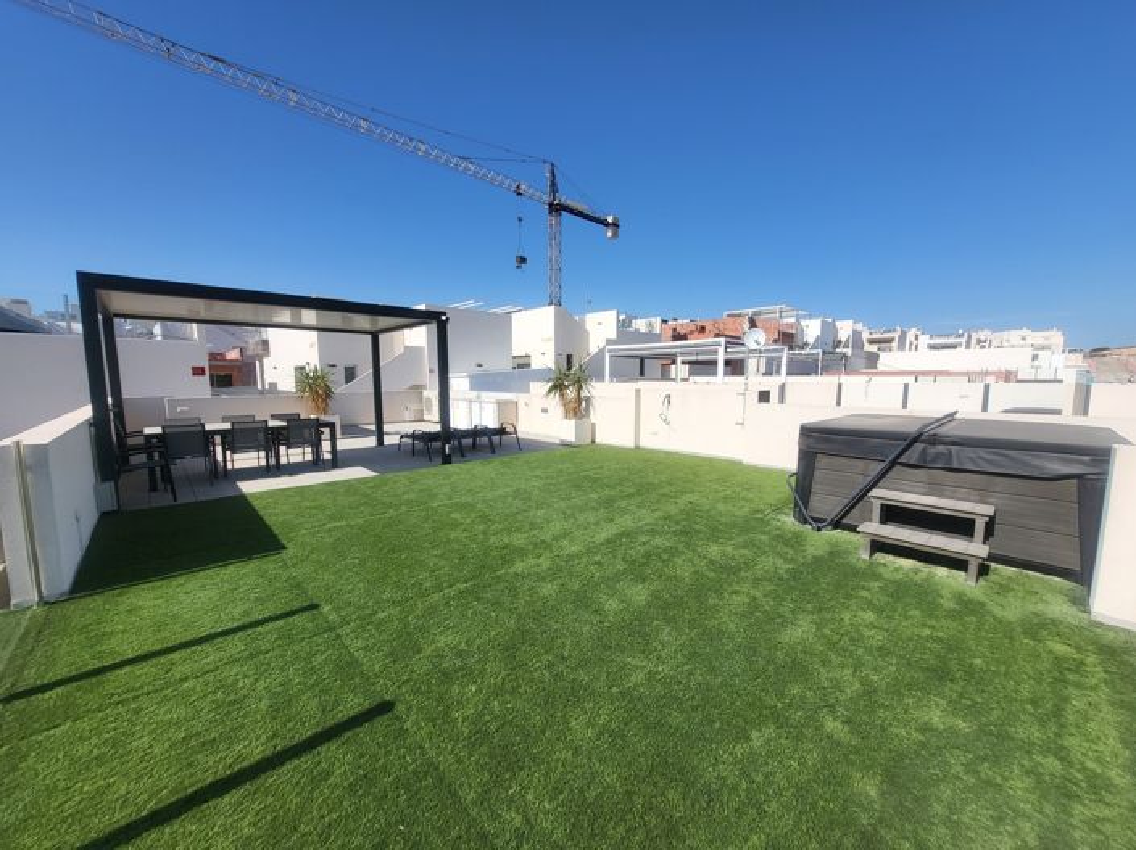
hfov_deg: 106.2
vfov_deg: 89.9
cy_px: 425
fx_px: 426
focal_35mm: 13
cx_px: 568
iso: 32
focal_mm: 1.74
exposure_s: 1/1445
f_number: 2.2
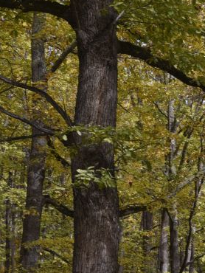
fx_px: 852
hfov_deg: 13.3
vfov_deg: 18.2
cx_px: 248
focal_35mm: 108
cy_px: 132
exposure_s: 1/125
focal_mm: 32
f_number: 10
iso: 250
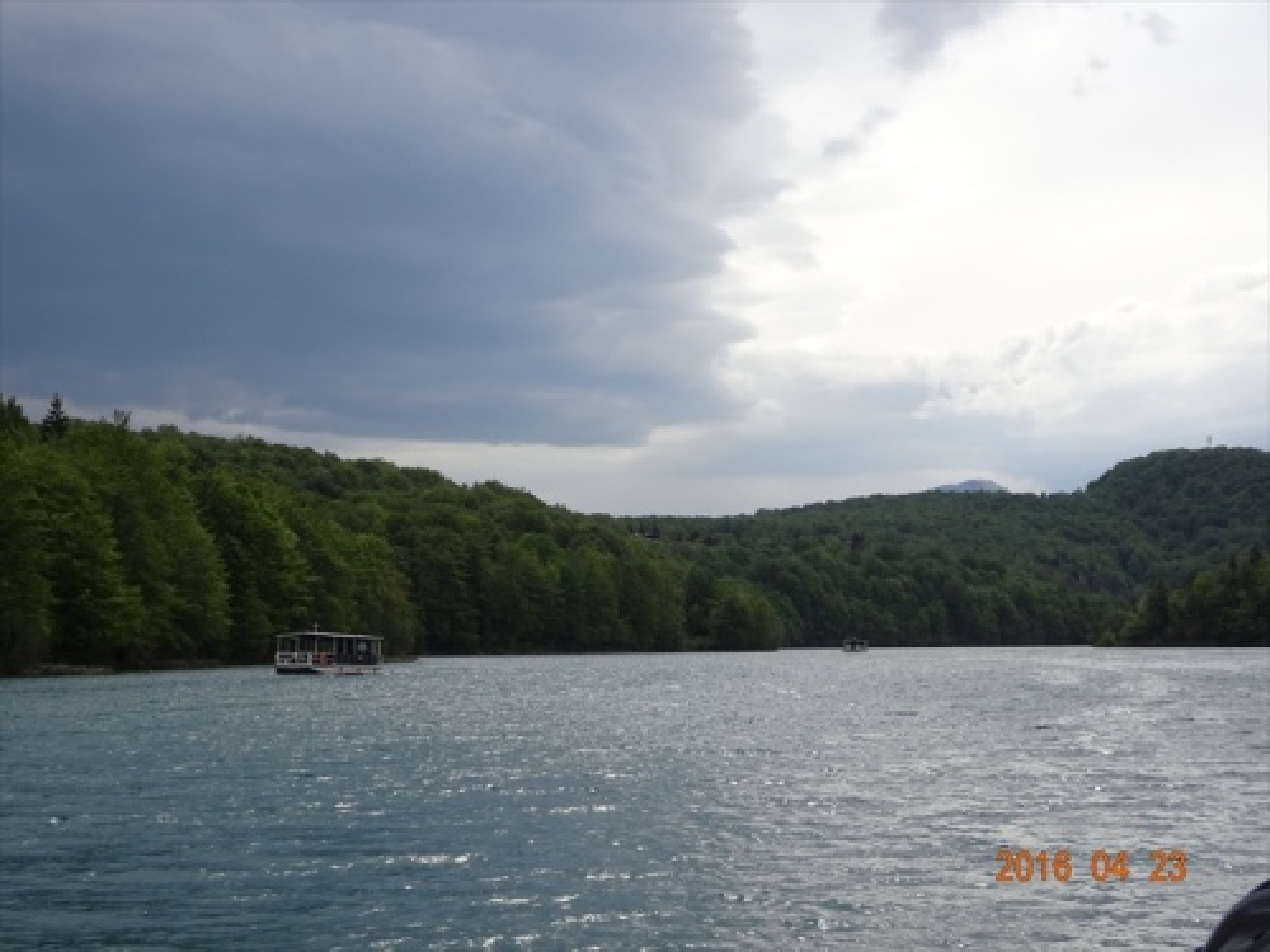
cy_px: 476
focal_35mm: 62
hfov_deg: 31.2
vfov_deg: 23.7
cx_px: 635
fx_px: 2275
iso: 80
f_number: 4.5
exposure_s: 1/500
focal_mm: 10.59
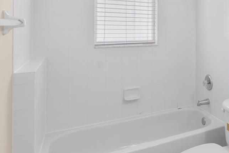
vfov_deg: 36.1
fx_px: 223
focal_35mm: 35
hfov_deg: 45.2
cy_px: 24
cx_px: 234
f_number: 7.1
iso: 400
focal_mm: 14
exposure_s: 1/10
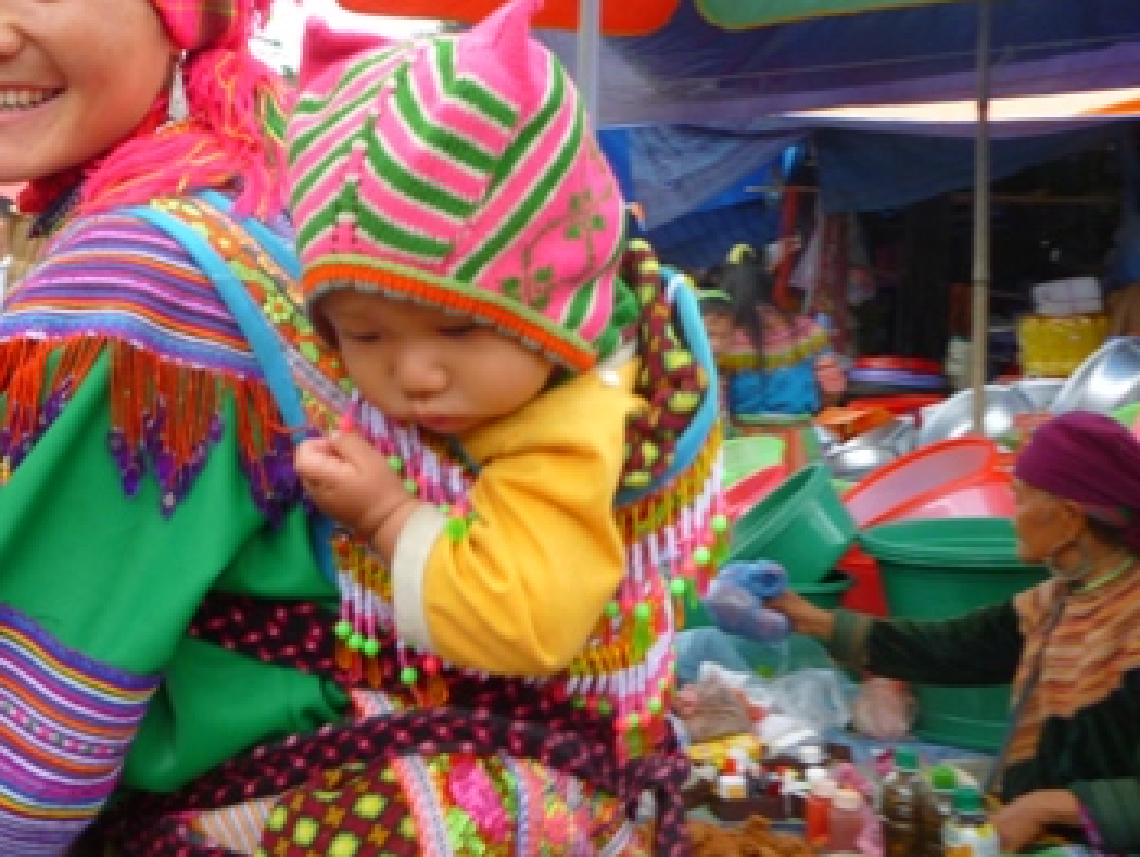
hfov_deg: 41.2
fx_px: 1483
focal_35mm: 45
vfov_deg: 32.0
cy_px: 300
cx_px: 327
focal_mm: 5.4
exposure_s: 1/60
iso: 125
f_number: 3.4
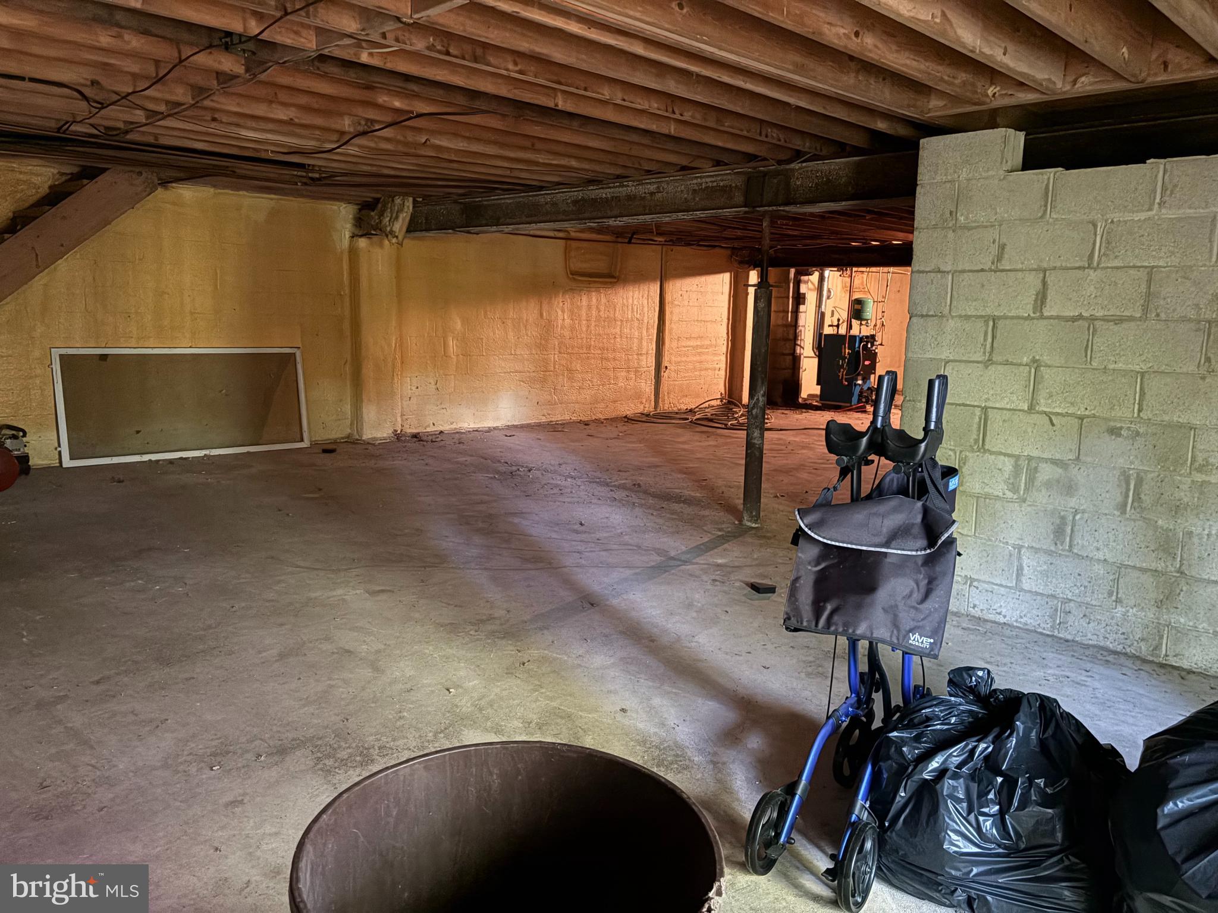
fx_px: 915
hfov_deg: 67.3
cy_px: 456
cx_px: 609
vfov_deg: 53.1
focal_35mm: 26
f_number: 1.6
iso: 1000
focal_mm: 5.96
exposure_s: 1/18
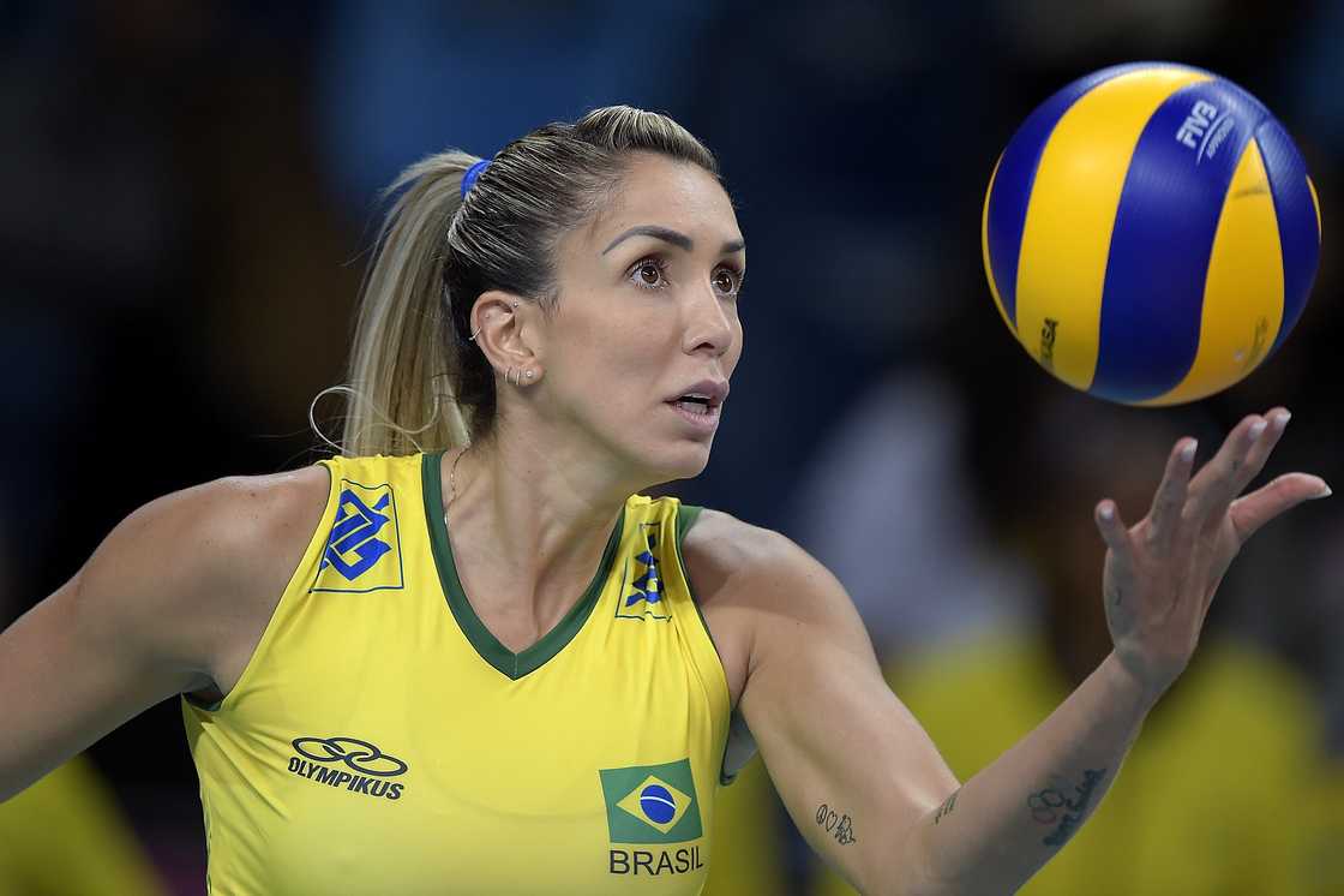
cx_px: 672
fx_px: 22392
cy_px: 448
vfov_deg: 2.3
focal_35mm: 600
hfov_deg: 3.4
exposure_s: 1/2000
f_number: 4
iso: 2000
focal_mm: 600
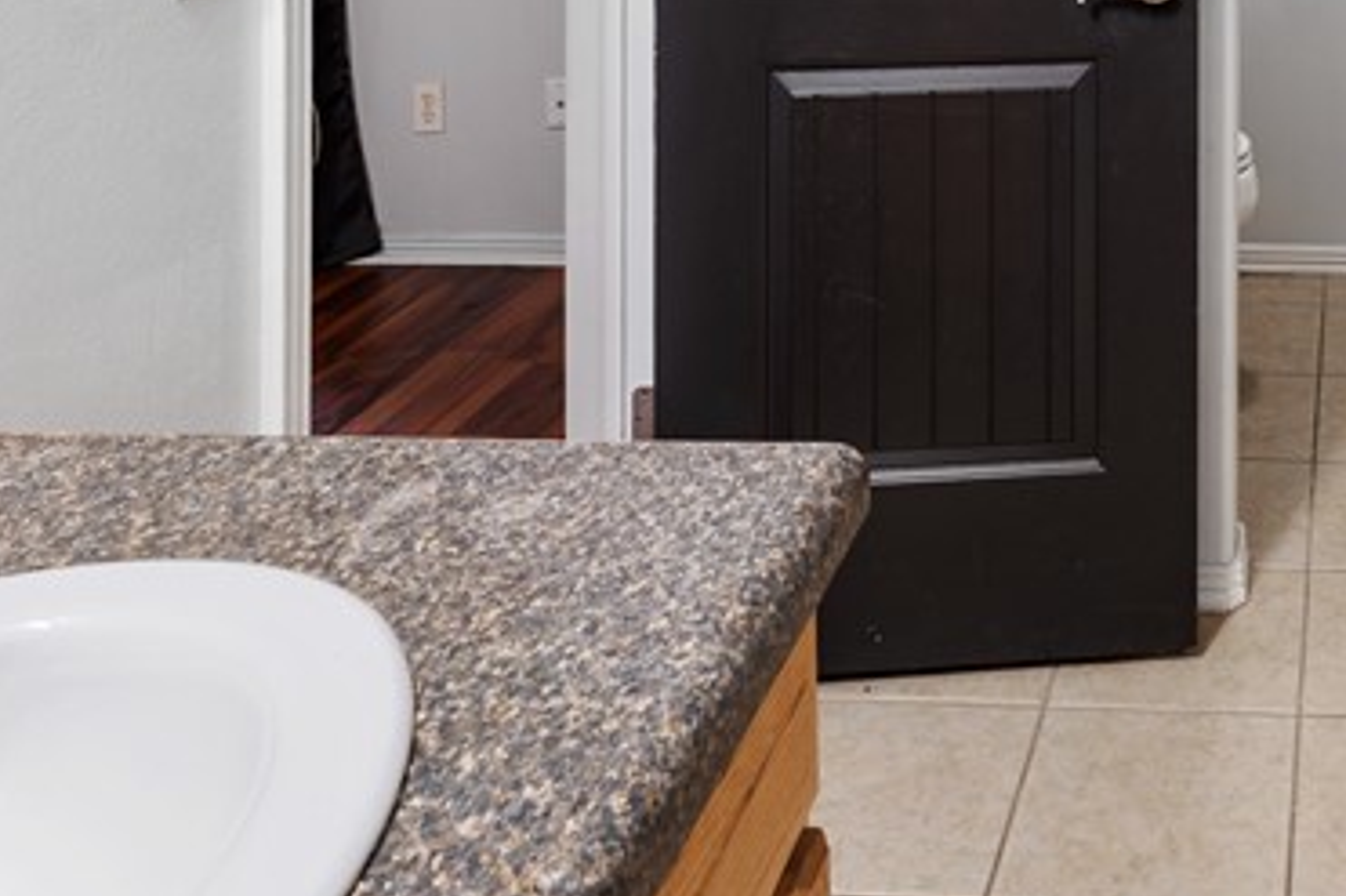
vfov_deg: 26.5
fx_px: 1532
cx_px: 1288
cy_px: -334
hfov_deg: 42.2
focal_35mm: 41
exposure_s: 3.2
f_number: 8
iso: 64
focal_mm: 14
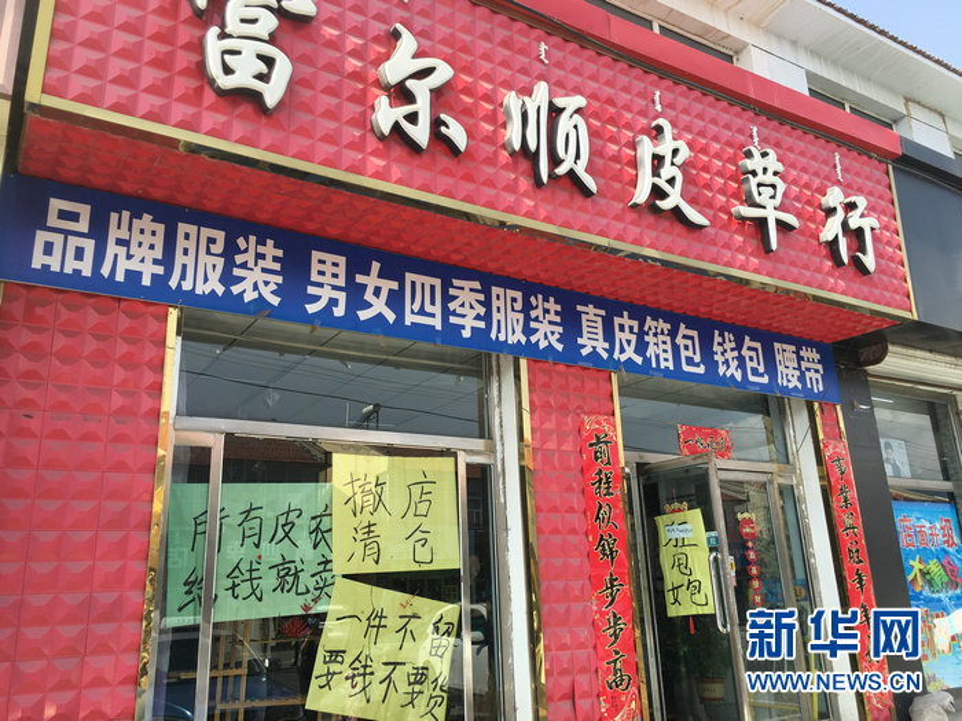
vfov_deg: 48.2
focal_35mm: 29
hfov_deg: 61.7
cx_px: 481
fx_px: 806
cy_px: 360
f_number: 2.2
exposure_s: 1/615
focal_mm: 4.15
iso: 25
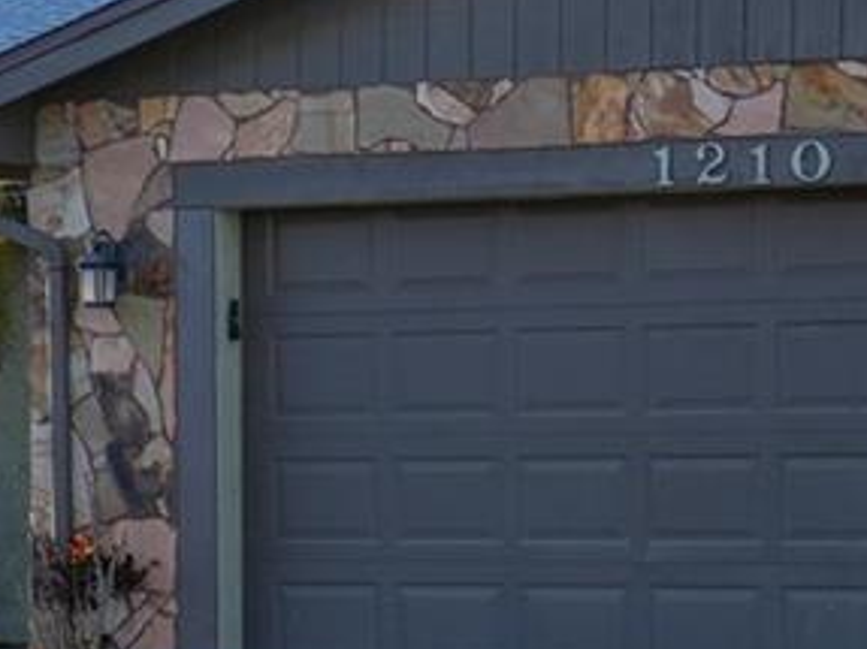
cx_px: 190
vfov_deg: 9.2
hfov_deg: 12.2
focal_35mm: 161
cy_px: 359
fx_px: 4031
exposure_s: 1/160
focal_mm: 30
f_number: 8
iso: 100
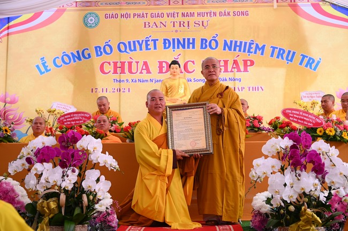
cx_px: 174
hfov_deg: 39.6
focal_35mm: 50
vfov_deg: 26.9
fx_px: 483
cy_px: 116
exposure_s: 1/250
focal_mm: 50
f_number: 4.5
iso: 640
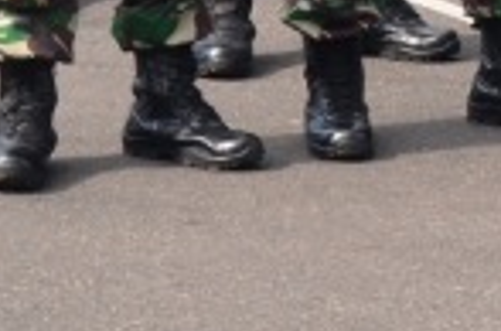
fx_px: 5070
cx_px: 1633
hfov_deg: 5.3
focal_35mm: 365
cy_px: -734
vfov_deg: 3.6
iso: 100
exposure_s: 1/125
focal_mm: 35
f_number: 8
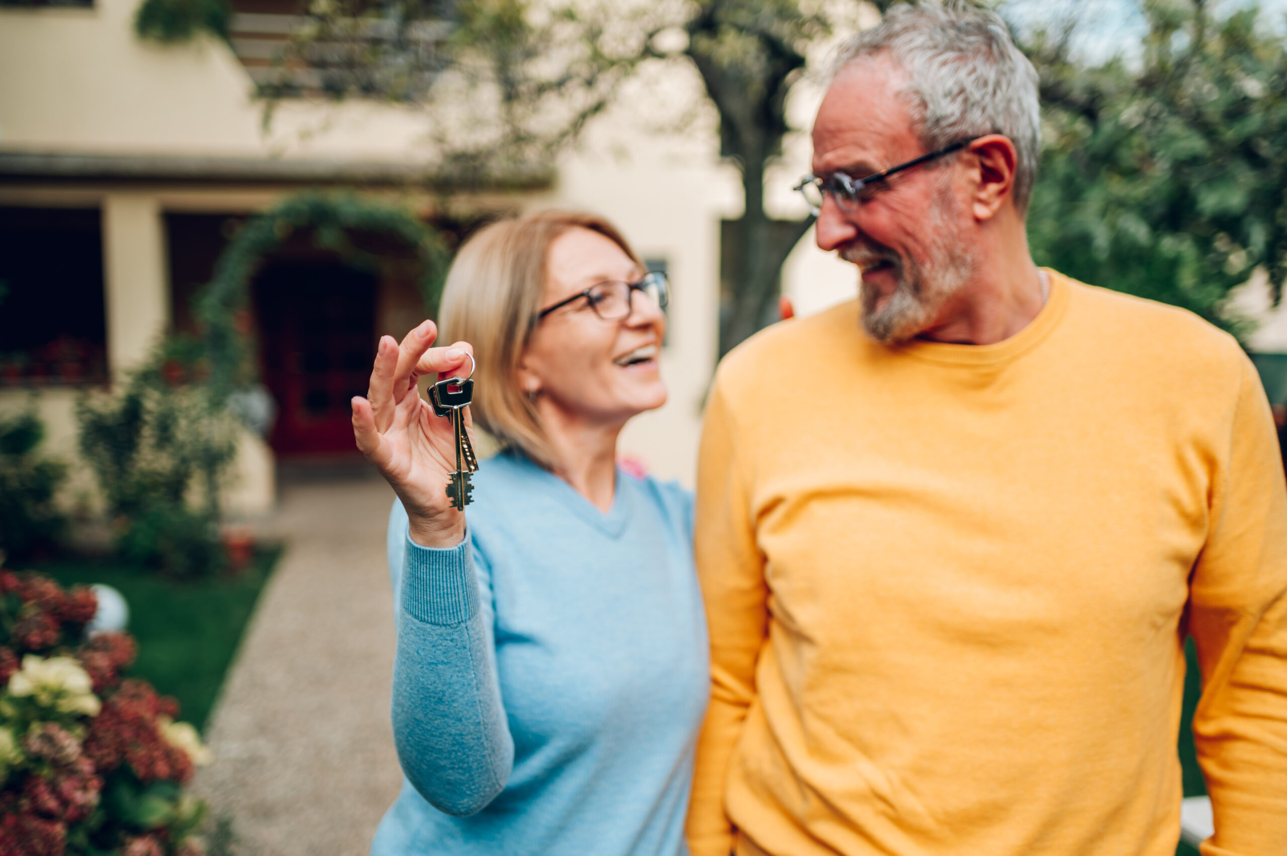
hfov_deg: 54.5
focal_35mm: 35
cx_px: 644
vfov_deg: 37.8
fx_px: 1250
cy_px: 428
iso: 50
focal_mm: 35
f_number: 1.8
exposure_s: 1/1000
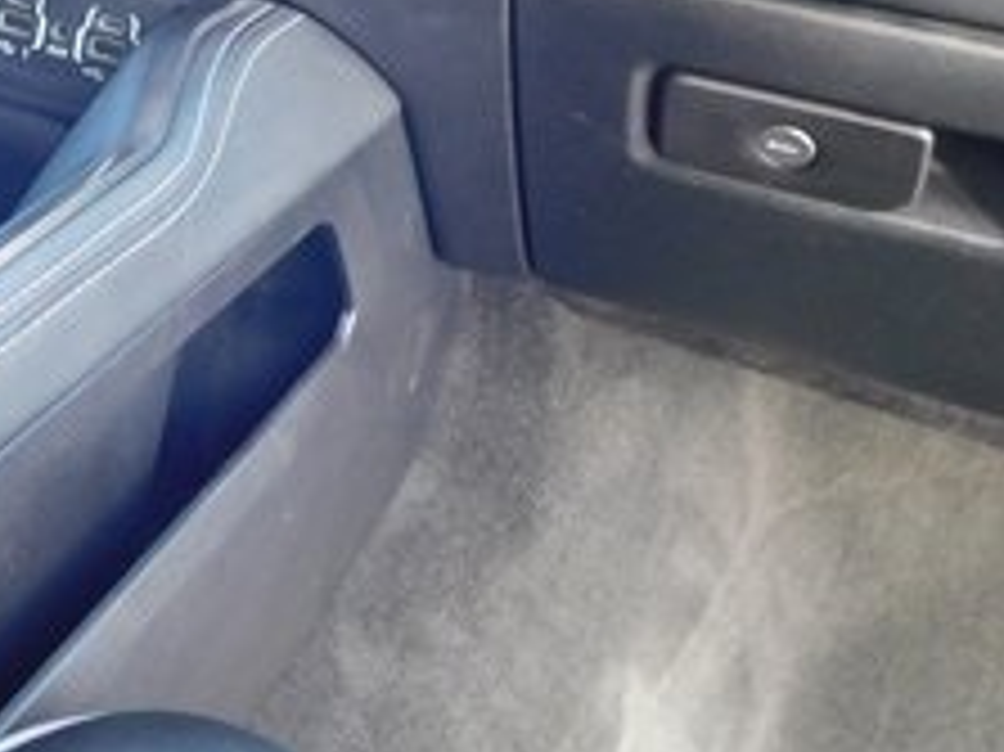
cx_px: -63
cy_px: -99
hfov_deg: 27.3
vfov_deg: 21.0
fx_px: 1913
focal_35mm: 66
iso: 200
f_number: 3
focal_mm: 4
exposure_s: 1/30
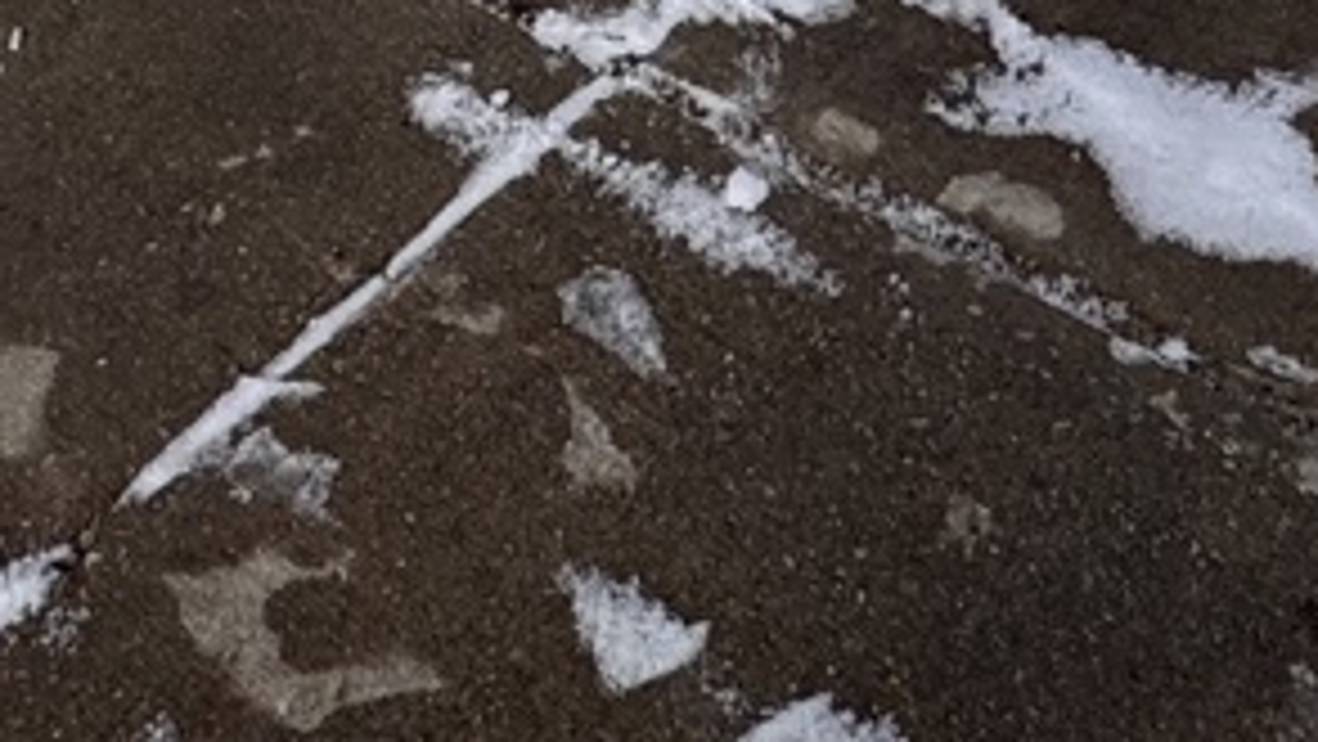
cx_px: 558
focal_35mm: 75
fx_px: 2622
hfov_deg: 28.2
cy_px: -1578
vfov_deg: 10.5
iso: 50
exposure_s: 1/3247
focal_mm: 2.22
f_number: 2.2
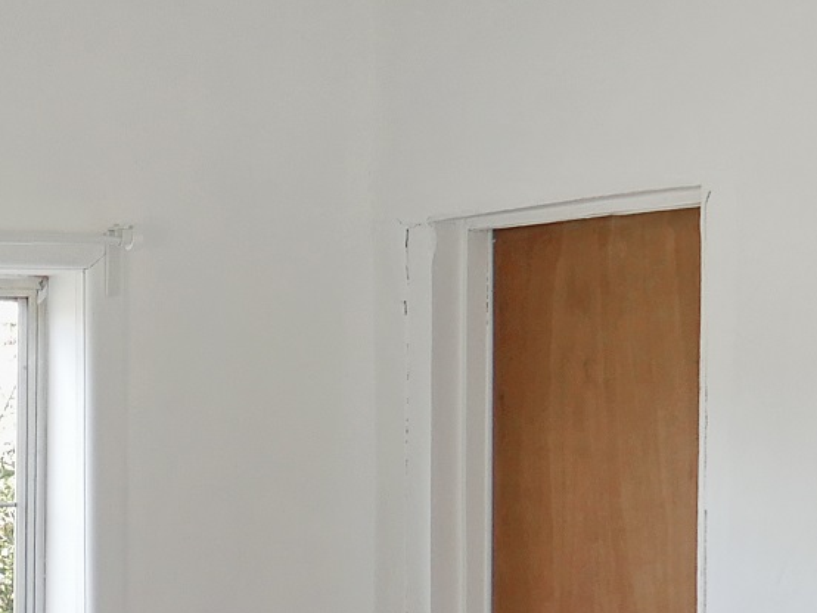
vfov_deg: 11.6
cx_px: -299
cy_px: 1182
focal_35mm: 116
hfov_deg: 15.9
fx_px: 2739
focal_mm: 14
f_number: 3.5
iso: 200
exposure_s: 1/60
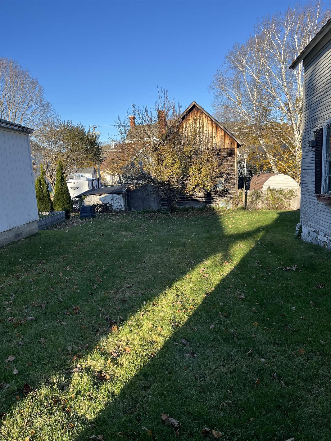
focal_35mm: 26
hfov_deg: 53.1
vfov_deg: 67.3
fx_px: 331
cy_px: 220
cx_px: 166
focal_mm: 5.1
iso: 50
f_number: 1.6
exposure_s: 1/1199
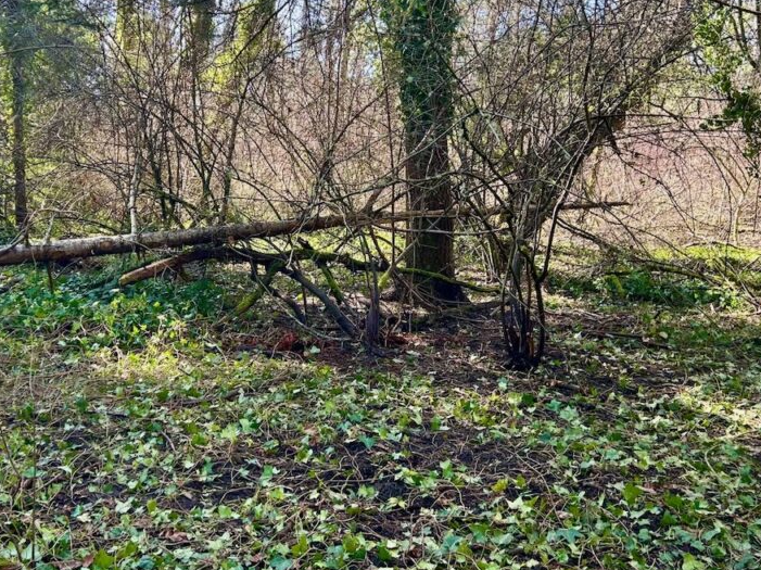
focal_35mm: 38
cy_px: 167
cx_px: 308
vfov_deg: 37.1
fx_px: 835
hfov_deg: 48.7
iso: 32
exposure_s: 1/130
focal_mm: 5.7
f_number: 1.5
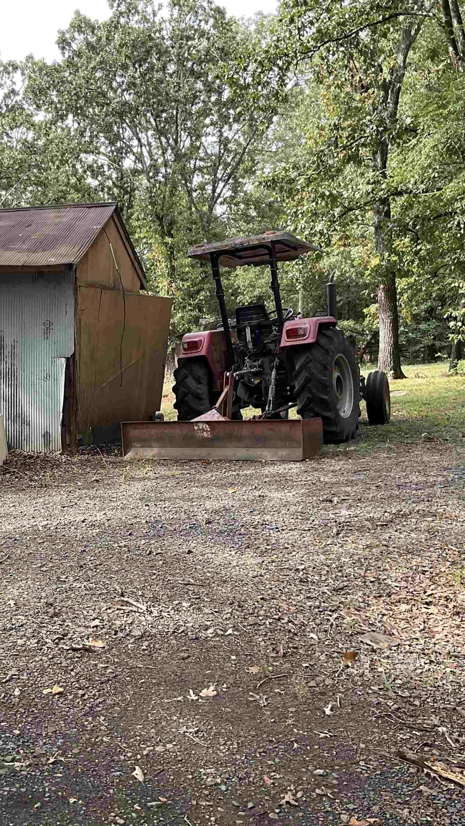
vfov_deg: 47.4
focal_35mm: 43
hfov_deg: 26.9
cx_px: 62
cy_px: 408
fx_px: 942
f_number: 1.8
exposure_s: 1/215
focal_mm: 3
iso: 16
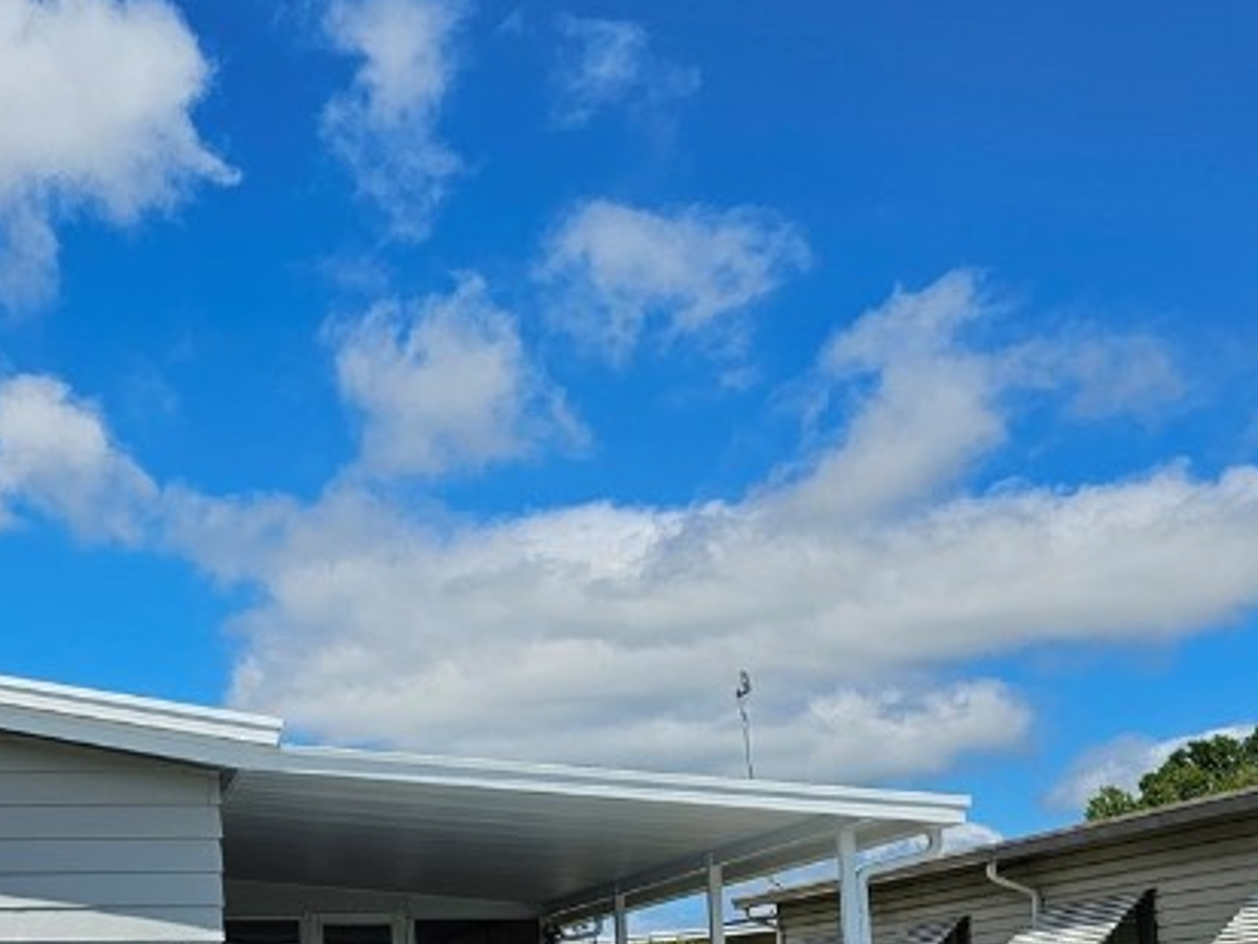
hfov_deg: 31.5
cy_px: 804
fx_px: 2072
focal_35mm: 57
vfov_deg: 25.1
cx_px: 30
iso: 16
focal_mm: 6.3
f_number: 1.7
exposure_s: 1/2000
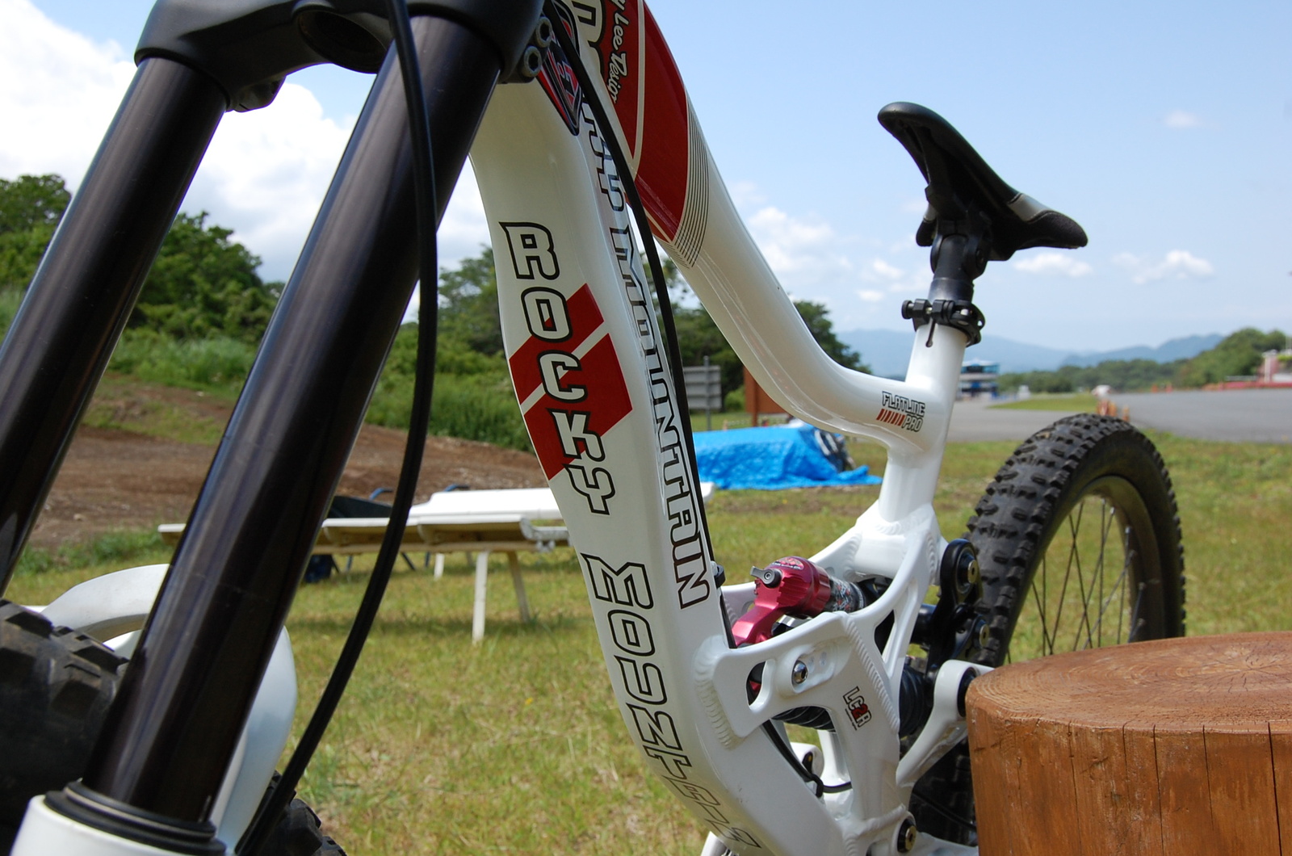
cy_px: 428
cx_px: 646
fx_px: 1289
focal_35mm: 36
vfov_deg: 36.7
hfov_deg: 53.2
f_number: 10
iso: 400
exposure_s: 1/400
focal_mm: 24
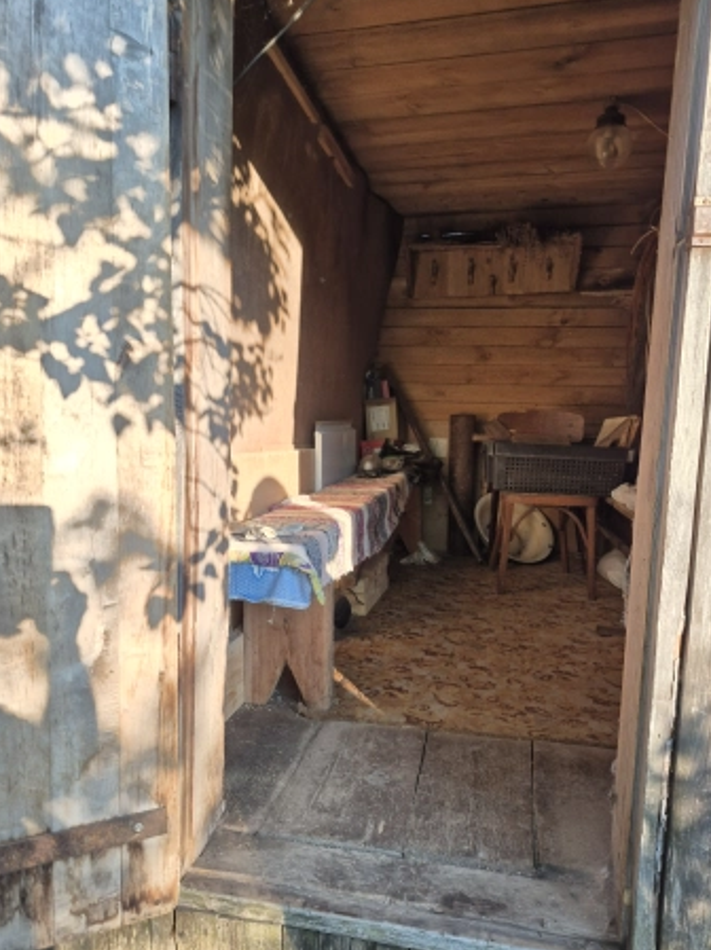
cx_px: 367
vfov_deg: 71.6
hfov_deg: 56.7
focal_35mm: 24
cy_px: 480
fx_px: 658
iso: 50
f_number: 1.8
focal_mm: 5.4
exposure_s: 1/180
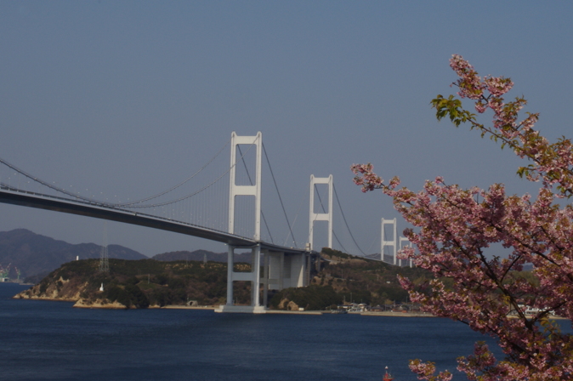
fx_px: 1256
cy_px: 100
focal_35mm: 79
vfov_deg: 17.2
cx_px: 292
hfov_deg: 25.7
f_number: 22
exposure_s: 1/125
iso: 200
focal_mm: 35
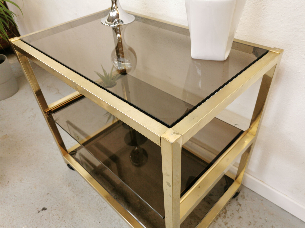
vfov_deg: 51.4
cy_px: 114
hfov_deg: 65.3
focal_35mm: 27
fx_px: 238
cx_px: 152
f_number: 1.8
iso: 100
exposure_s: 1/100
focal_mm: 5.58
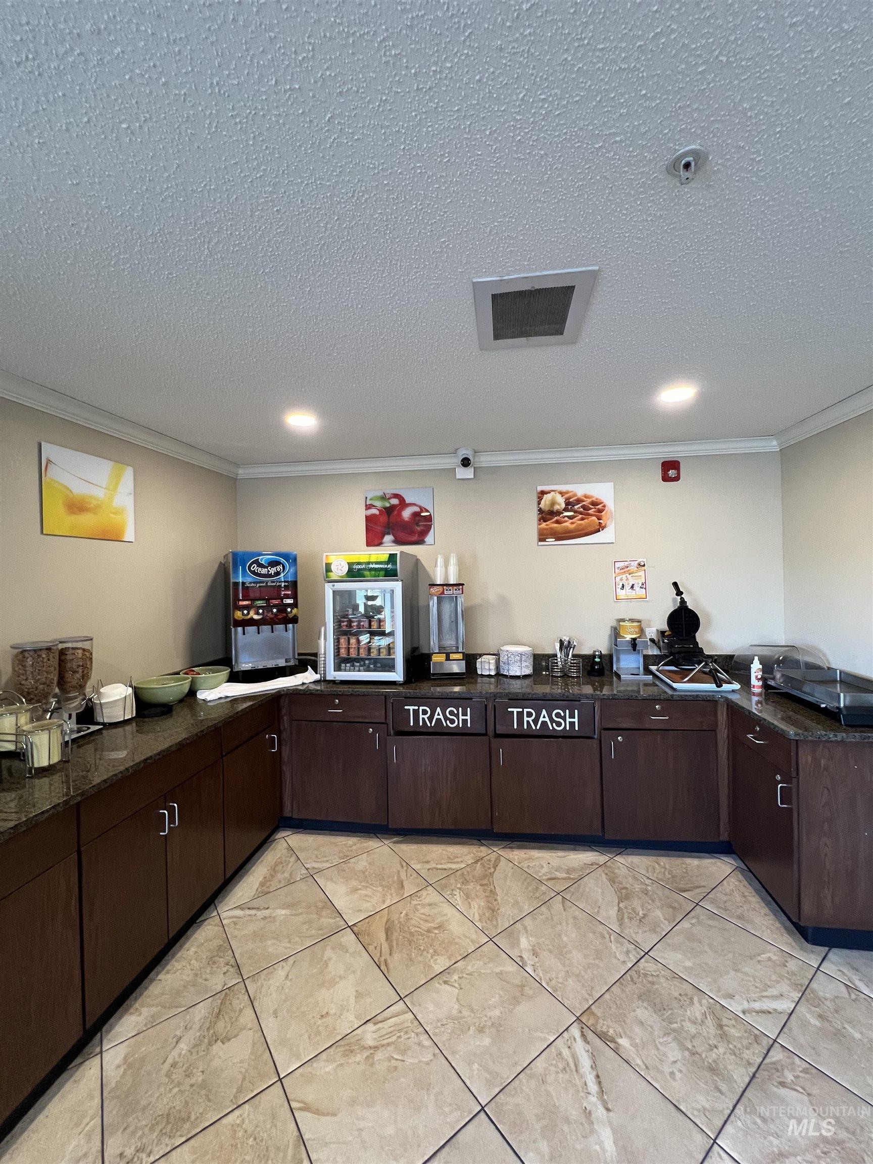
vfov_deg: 106.2
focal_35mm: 13
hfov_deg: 89.9
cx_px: 436
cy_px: 582
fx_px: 437
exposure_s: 1/60
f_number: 1.8
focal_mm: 1.57
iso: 250
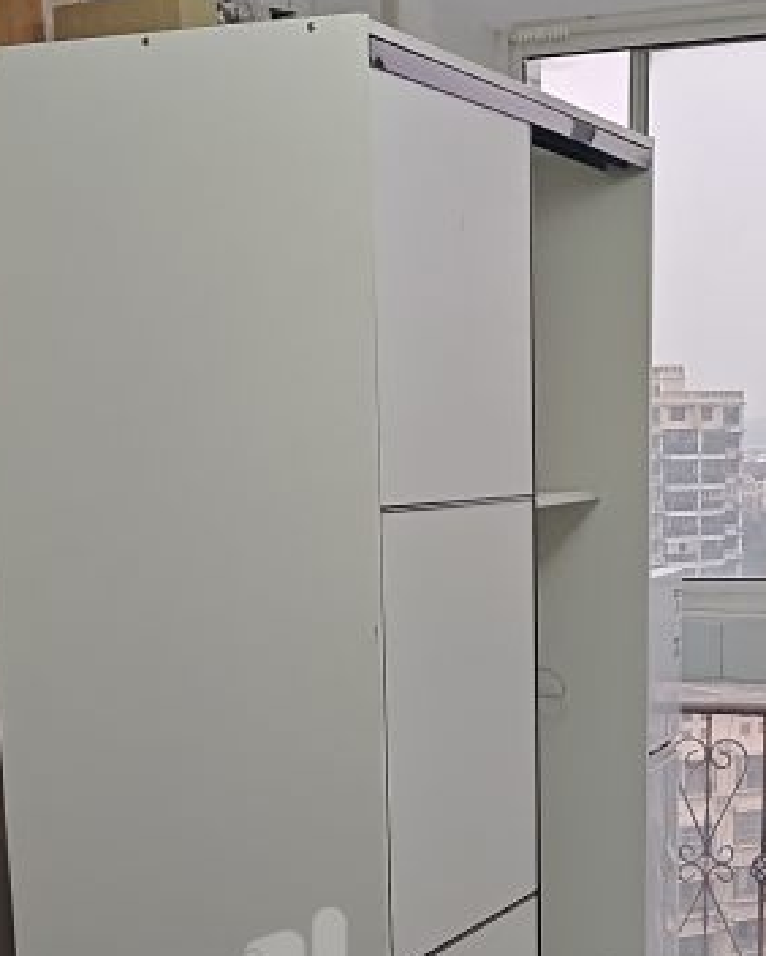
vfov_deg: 26.2
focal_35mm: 68
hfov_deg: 22.5
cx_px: 443
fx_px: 1925
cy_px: 985
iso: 576
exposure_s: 1/100
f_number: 1.88
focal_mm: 5.56
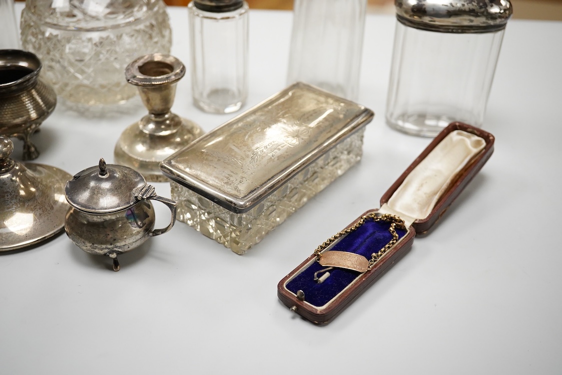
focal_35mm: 45
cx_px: 281
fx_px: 702
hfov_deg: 43.6
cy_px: 188
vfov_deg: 29.9
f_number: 6.3
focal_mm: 30
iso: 2500
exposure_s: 1/400
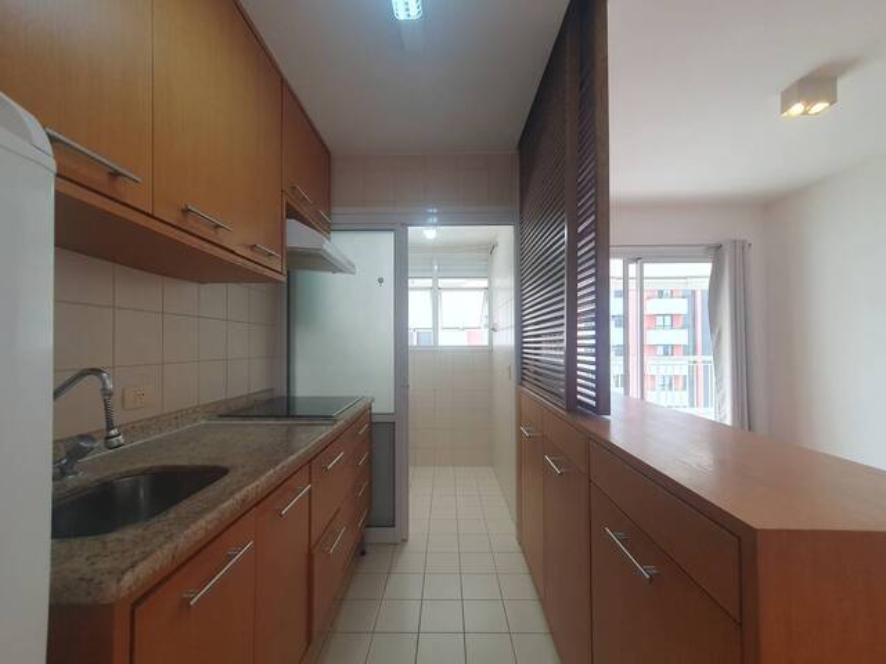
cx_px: 443
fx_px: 333
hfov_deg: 106.2
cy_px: 332
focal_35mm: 13
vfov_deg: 89.9
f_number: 2.2
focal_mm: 1.8
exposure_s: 1/60
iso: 80
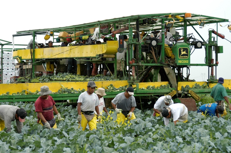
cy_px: 76
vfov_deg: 14.7
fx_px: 596
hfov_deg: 21.9
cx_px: 116
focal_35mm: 93
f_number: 5.6
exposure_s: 1/200
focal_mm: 62
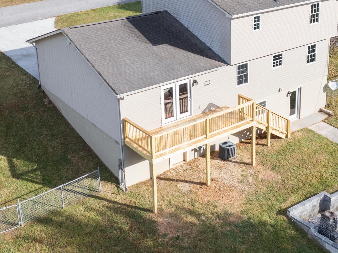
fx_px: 507
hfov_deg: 36.6
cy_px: 47
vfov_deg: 27.4
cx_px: 215
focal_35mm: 52
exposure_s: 1/120
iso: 150
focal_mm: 12.29
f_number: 2.8
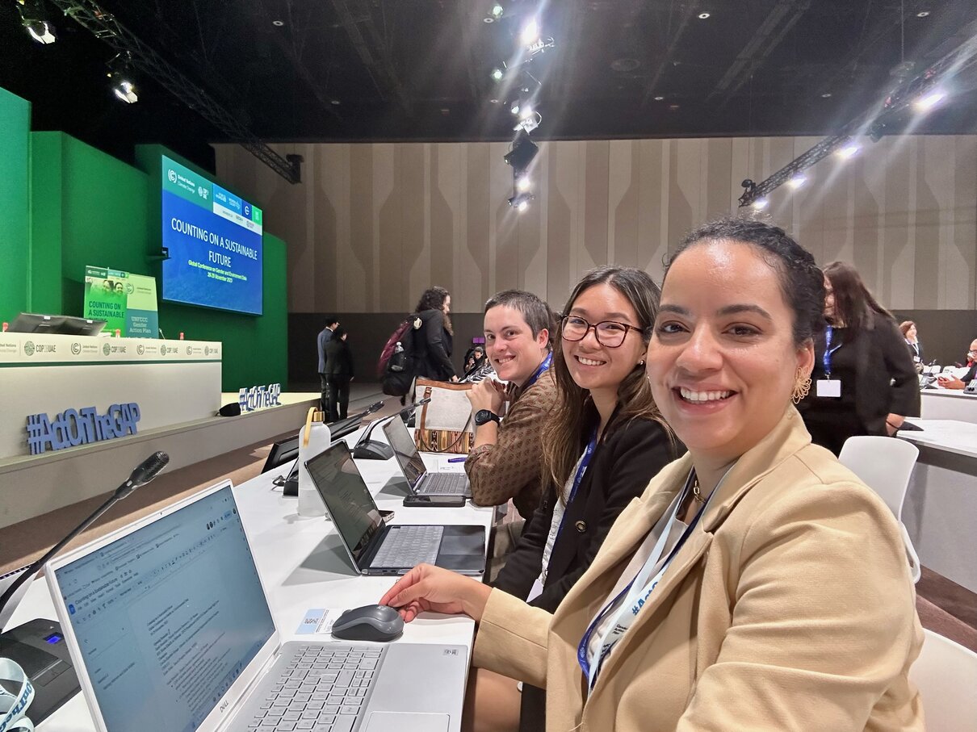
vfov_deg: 58.9
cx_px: 488
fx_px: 649
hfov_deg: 73.9
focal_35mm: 23
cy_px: 366
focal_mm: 2.69
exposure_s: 1/50
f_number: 1.9
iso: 320
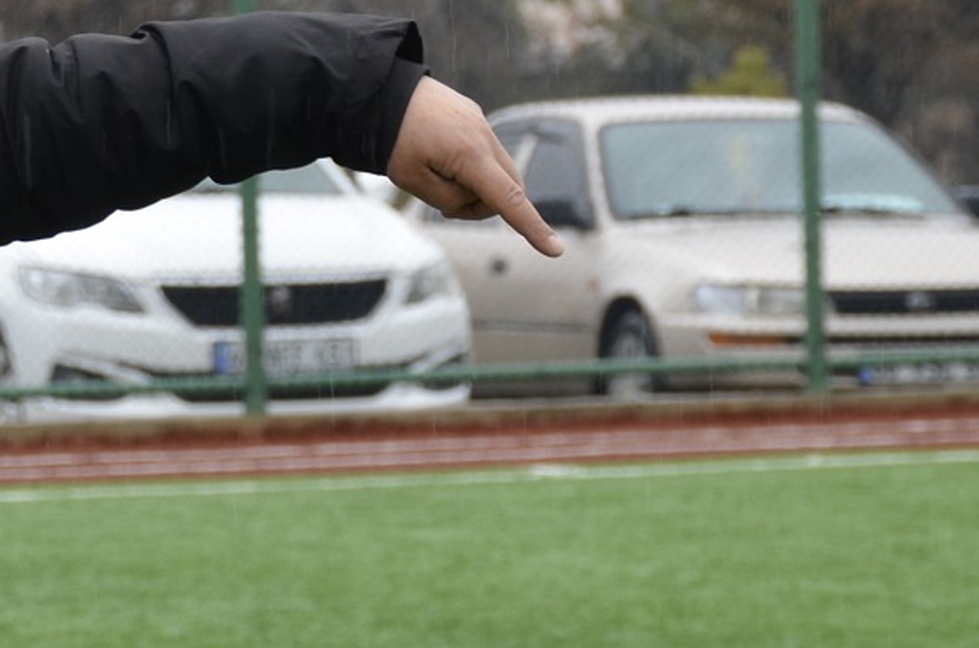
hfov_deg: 4.8
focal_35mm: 432
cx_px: -4
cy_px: 261
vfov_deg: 3.2
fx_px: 11721
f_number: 7.1
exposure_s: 1/200
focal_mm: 80
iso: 200
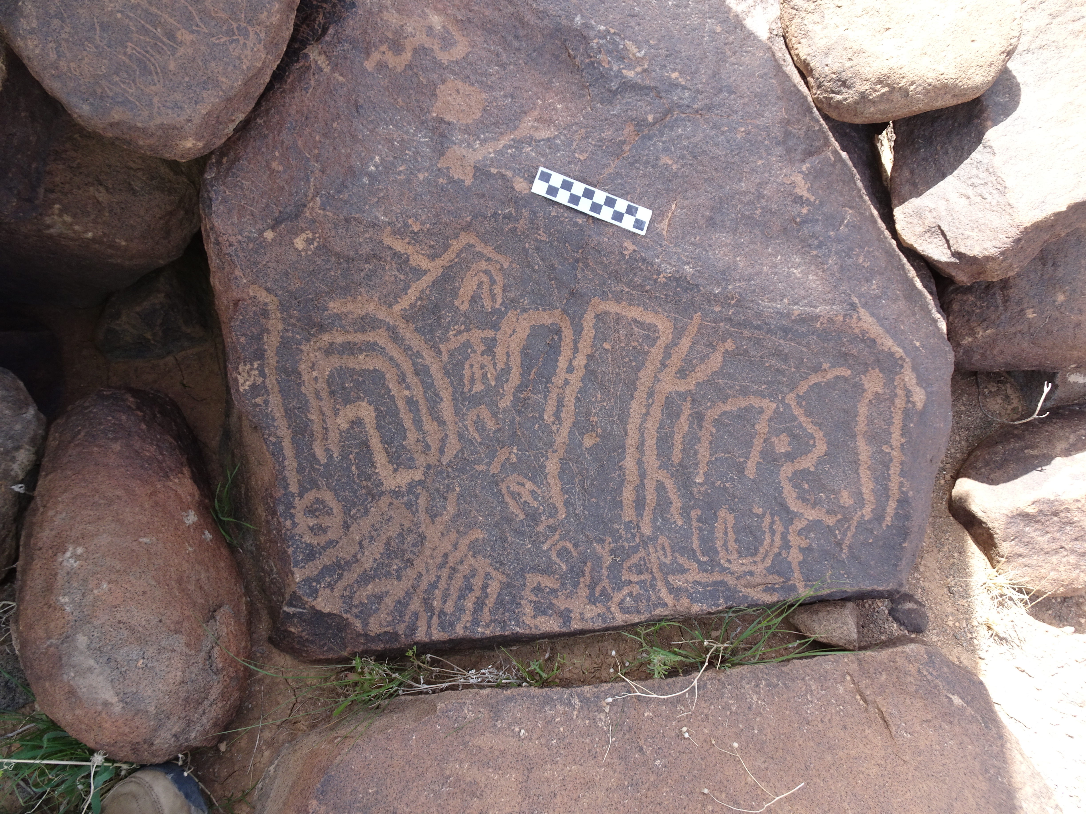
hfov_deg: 71.6
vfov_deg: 56.8
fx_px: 753
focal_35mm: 24
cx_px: 543
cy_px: 407
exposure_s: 1/125
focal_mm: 4.1
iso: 80
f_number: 3.5
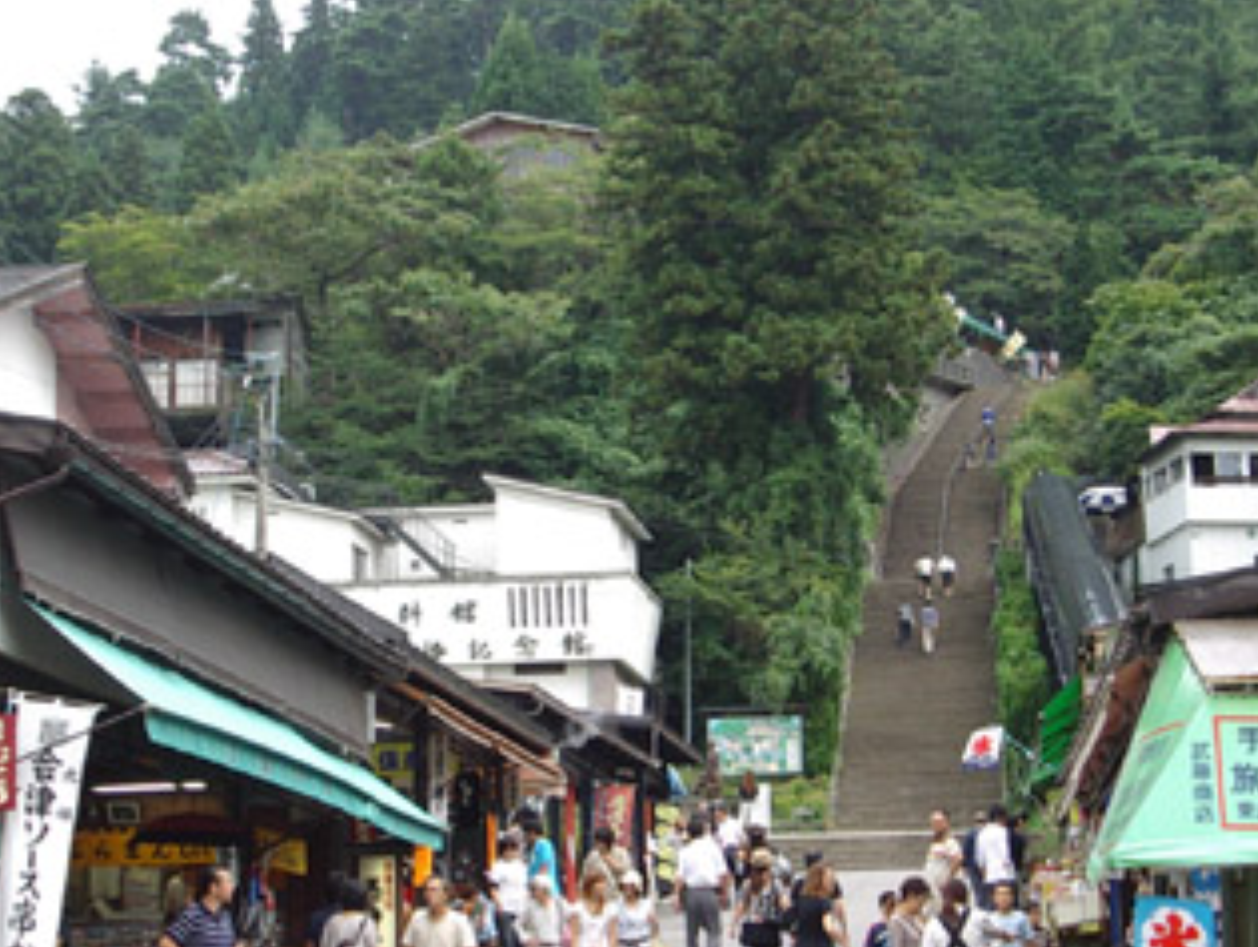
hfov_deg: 21.7
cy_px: 543
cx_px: 667
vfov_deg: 16.4
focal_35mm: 90
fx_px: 3274
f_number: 3.4
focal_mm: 9.6
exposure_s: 1/100
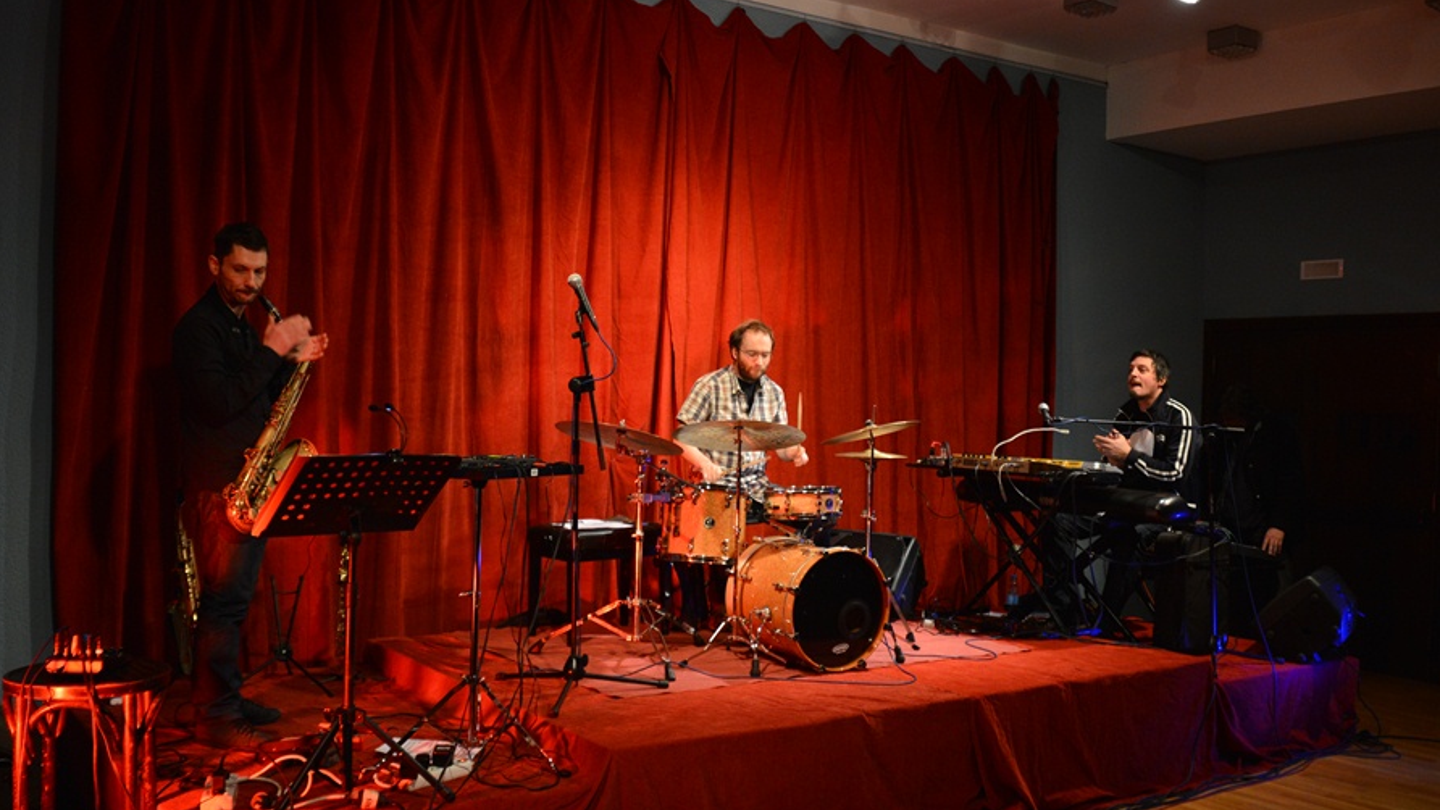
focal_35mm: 37
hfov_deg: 54.0
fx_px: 1413
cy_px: 414
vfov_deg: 32.0
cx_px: 720
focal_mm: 35
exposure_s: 1/80
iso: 1600
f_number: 4
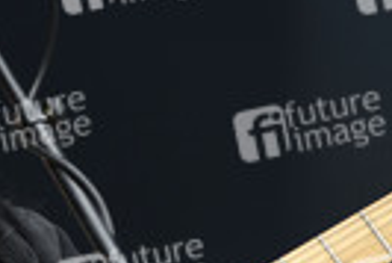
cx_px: -240
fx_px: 5908
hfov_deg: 3.8
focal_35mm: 542
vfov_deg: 2.5
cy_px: 201
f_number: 4.5
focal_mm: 160
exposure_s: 1/640
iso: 320
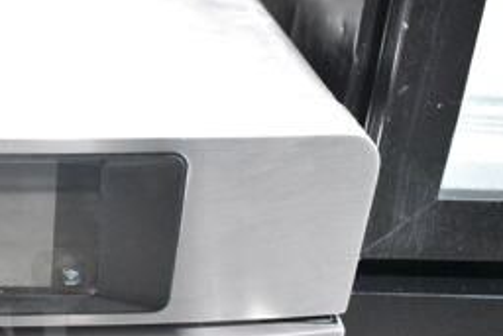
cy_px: 350
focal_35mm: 75
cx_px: -61
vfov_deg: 17.7
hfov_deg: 24.9
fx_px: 1051
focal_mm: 21
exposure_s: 1/30
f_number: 3.8
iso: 5000
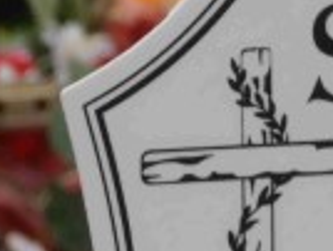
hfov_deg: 2.5
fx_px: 7613
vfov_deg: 1.9
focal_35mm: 790
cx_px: 542
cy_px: 331
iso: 80
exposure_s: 1/400
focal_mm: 29.44
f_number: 5.9
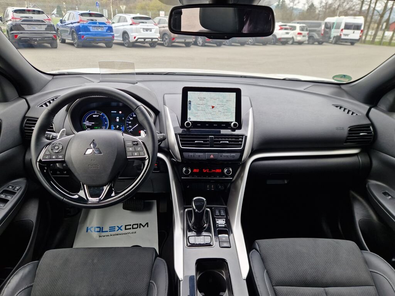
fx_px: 262
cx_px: 198
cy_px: 148
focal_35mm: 23
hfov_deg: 73.9
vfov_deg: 58.9
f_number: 1.8
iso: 100
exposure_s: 1/180
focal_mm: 5.4
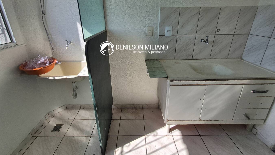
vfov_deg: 68.8
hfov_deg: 103.0
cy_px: 53
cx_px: 133
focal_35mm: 15
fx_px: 109
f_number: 2.2
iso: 50
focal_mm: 1.74
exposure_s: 1/946
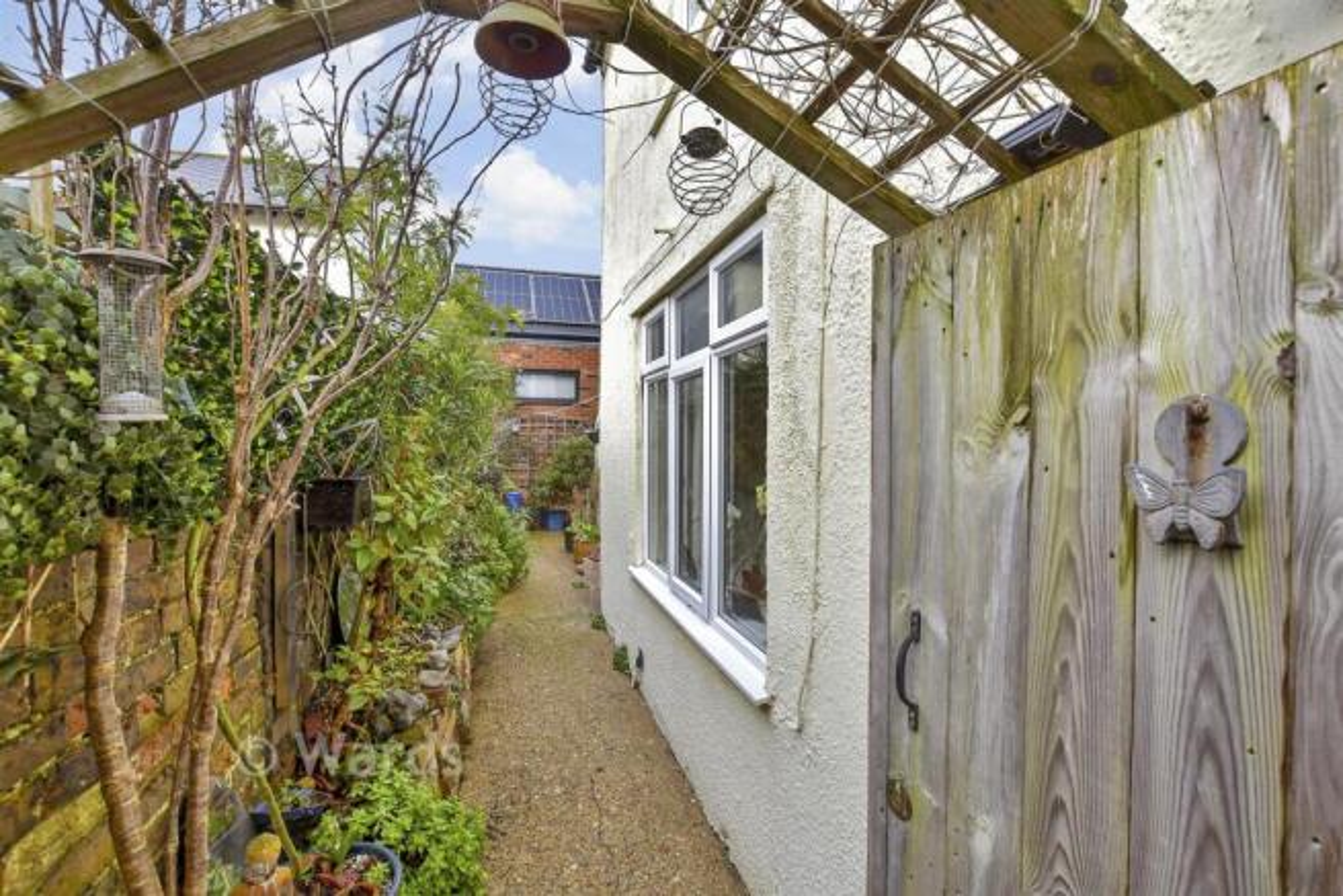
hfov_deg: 100.4
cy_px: 448
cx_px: 672
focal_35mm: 15
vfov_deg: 77.4
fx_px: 560
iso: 200
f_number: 8
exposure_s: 1/60
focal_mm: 10
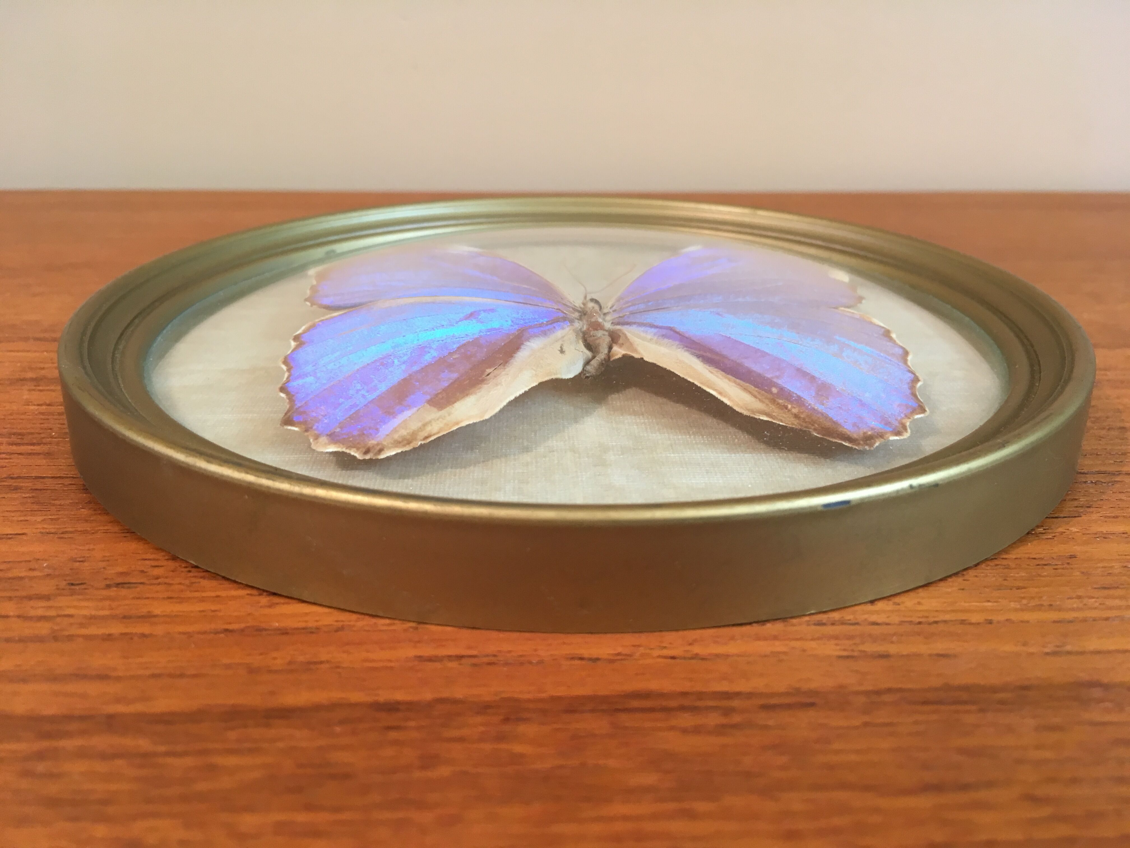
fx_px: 947
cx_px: 565
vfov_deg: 48.2
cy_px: 424
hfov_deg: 61.7
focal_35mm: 29
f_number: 2.2
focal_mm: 4.15
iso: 100
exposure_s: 1/33
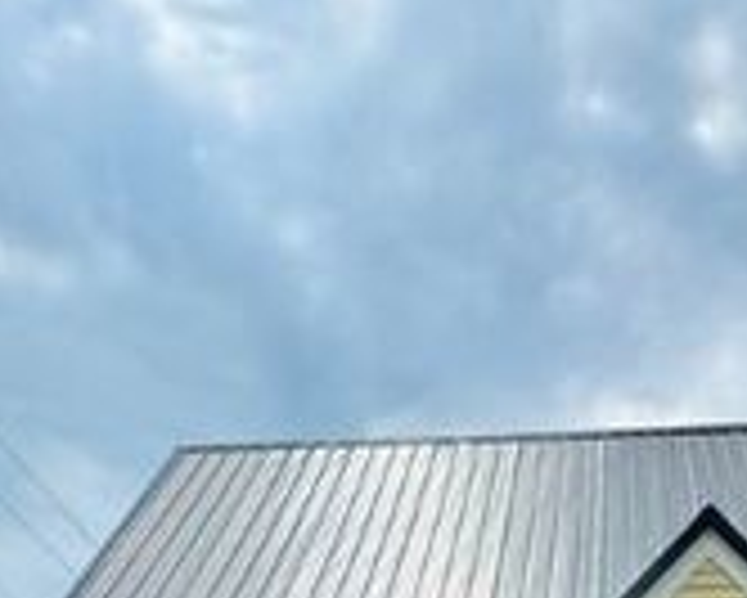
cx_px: 612
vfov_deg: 19.3
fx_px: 1217
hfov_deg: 33.0
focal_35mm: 55
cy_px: 1126
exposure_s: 1/1748
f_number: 2.2
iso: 50
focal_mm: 2.22
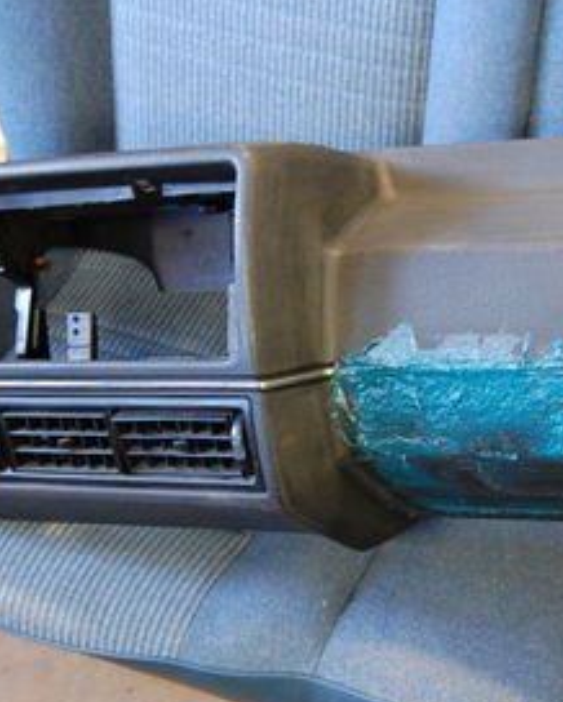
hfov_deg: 20.1
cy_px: 361
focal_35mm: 76
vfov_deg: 25.0
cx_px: 364
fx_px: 1583
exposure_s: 1/25
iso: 800
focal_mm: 23
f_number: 3.8
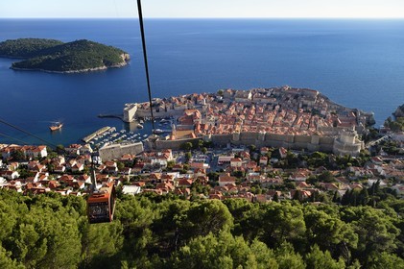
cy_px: 134
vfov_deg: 46.3
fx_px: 314
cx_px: 202
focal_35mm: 28
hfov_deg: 65.5
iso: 200
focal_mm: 28
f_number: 7.1
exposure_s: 1/250
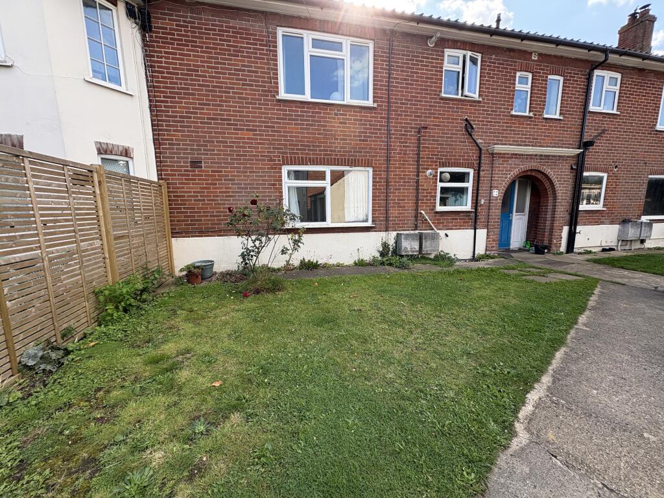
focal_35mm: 14
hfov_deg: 102.1
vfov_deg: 85.7
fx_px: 269
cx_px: 332
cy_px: 249
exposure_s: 1/368
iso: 40
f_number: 2.2
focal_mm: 2.22
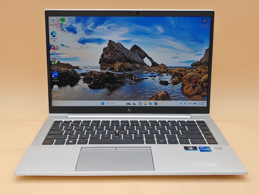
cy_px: 98
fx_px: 307
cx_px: 130
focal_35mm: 41
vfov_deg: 35.1
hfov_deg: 45.8
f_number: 1.8
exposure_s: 1/120
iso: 50
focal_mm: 4.36
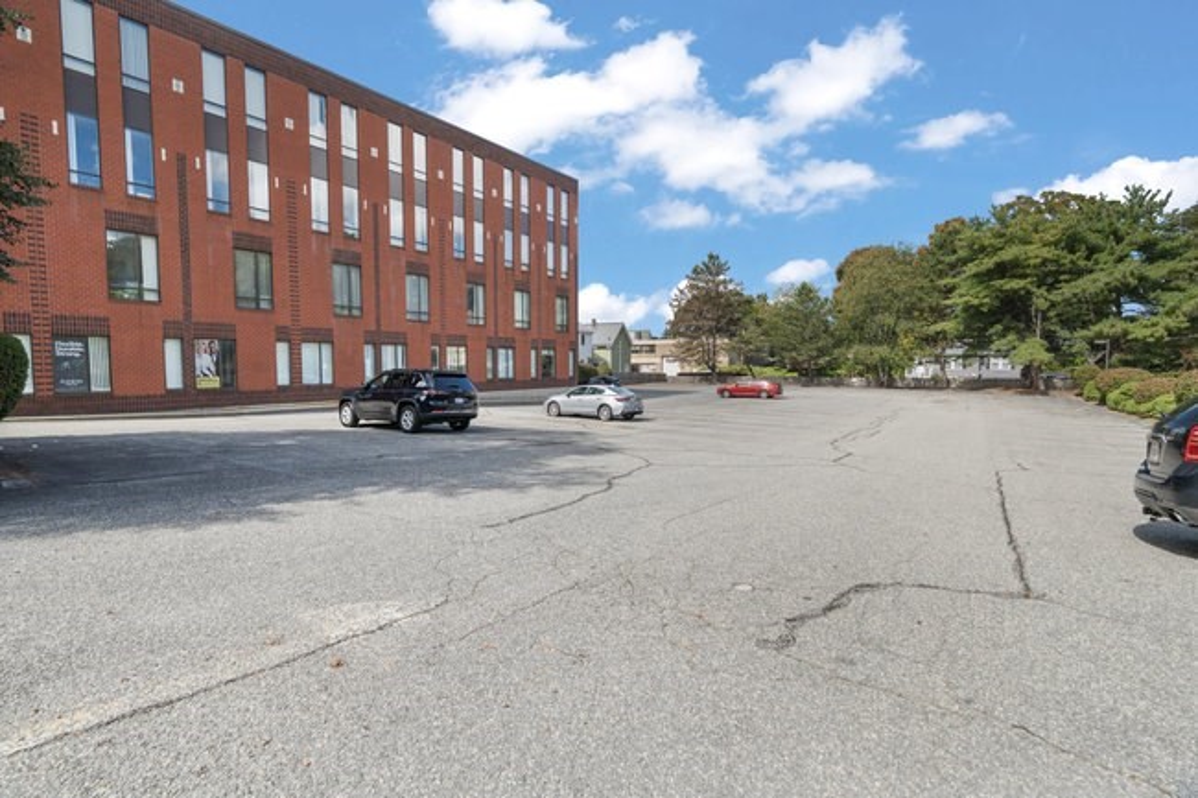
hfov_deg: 96.8
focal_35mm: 16
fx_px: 532
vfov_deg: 73.7
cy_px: 399
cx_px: 599
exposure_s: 1/500
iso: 200
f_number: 8
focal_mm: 16
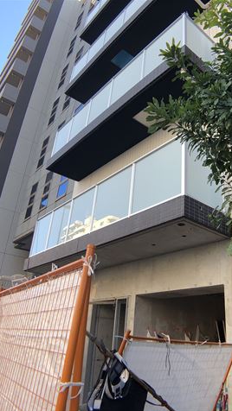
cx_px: 166
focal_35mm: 41
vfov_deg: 49.4
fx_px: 448
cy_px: 206
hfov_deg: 28.7
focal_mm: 3.99
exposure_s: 1/226
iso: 20
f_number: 1.8
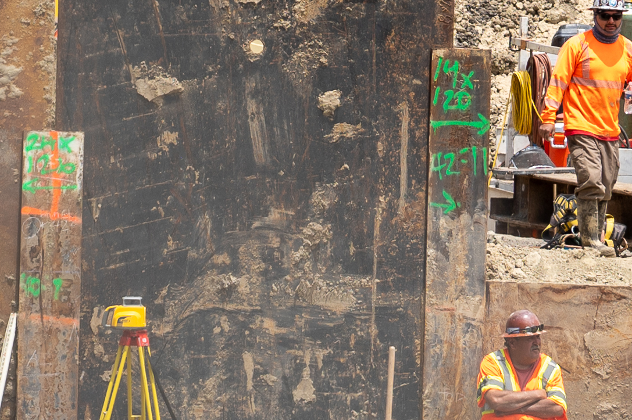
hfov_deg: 3.5
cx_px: -616
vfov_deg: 2.3
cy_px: -197
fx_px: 10244
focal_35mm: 584
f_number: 6.3
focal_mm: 105
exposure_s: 1/500
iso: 100
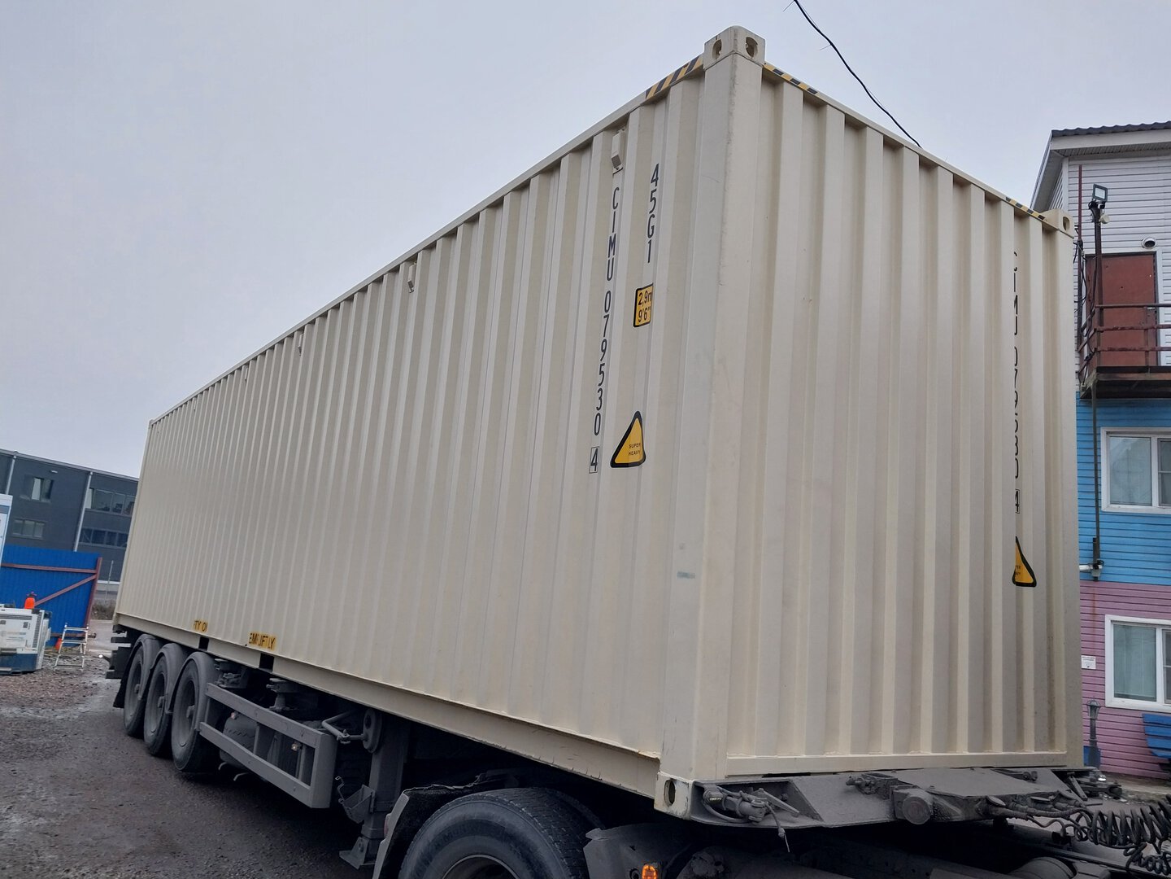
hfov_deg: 67.3
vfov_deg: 53.1
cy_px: 440
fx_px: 880
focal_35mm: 26
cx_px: 586
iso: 20
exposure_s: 1/147
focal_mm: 4
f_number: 1.8
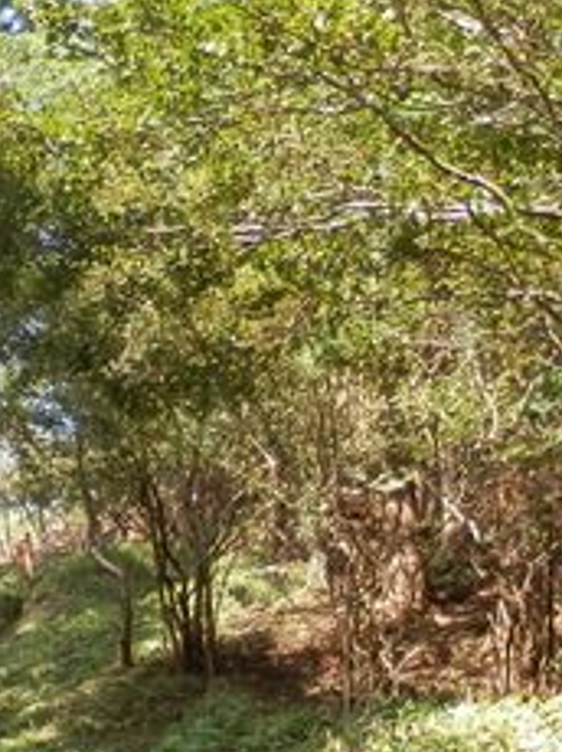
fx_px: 1887
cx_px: -480
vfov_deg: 21.1
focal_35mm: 87
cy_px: 889
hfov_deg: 14.6
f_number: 3
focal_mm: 4.5
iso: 80
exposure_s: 1/125
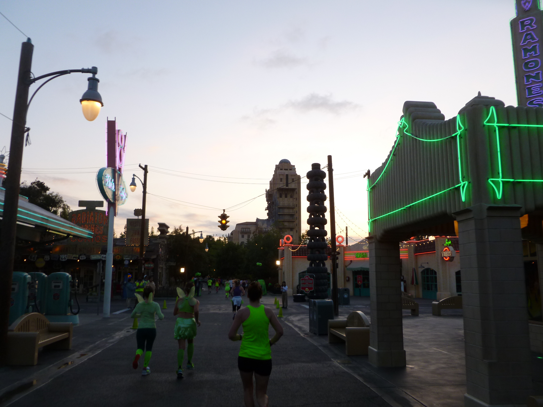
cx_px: 272
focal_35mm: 28
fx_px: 439
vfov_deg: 49.7
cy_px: 204
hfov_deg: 63.4
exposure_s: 1/125
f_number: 3.3
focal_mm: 5
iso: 100
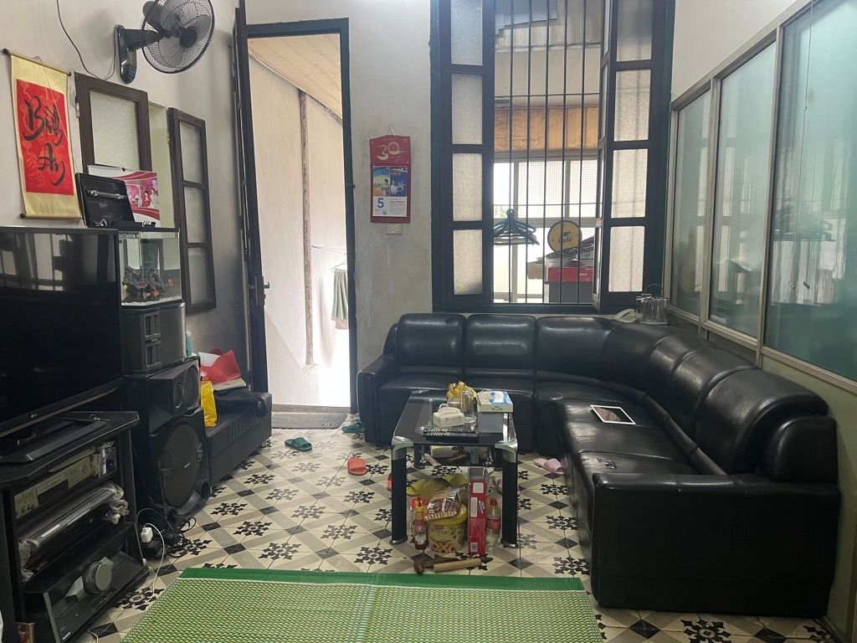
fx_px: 644
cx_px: 428
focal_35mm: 26
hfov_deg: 67.3
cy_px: 322
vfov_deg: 53.1
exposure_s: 1/50
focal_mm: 5.7
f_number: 1.5
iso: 200
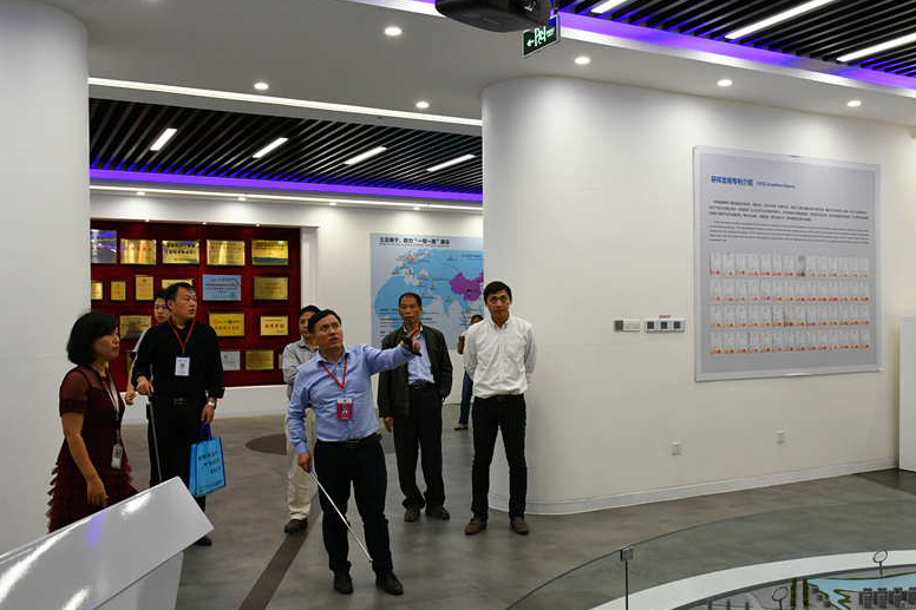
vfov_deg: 38.9
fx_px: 865
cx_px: 460
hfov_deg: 55.8
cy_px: 309
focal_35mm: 34
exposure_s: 1/160
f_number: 6.3
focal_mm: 22
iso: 2500
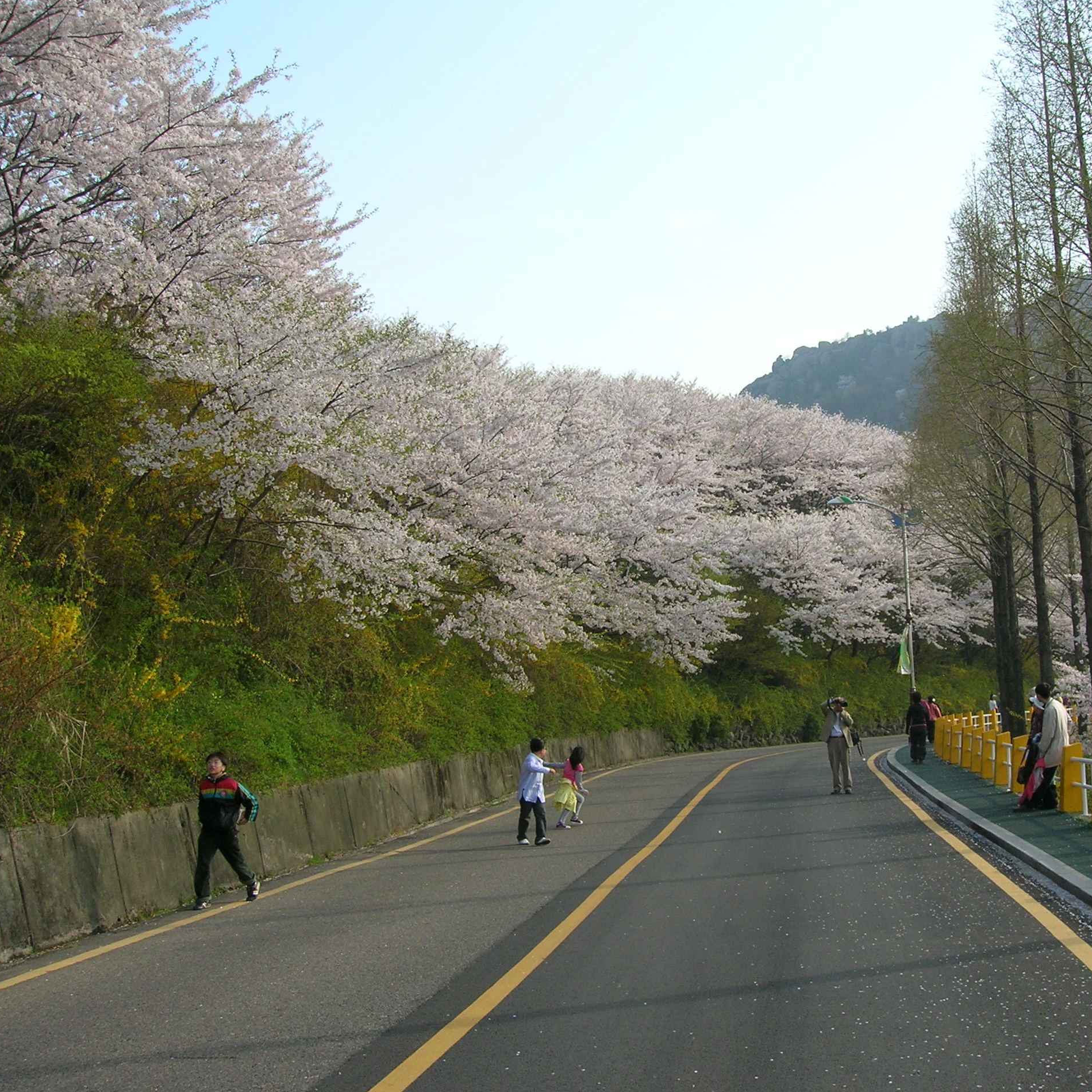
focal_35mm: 41
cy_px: 548
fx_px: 1463
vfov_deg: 40.9
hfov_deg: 40.7
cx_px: 675
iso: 50
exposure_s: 1/163
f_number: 4.9
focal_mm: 5.7
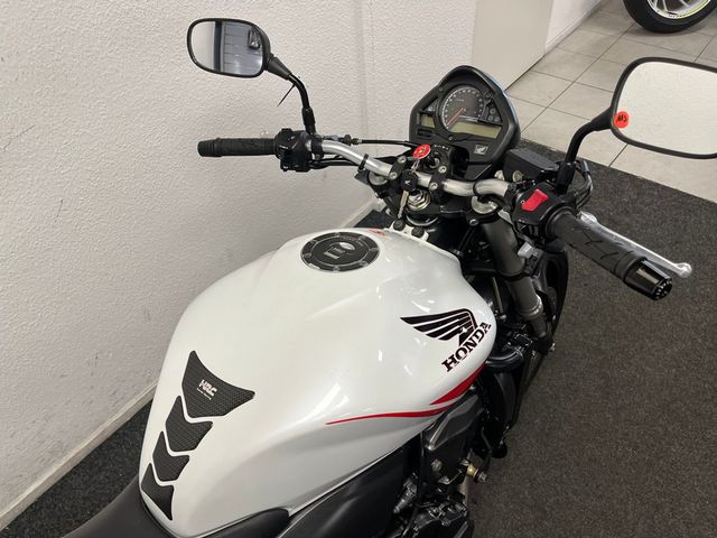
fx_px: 539
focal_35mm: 26
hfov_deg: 67.3
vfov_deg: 53.1
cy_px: 269
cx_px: 358
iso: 100
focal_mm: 5.1
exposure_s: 1/100
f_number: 1.6
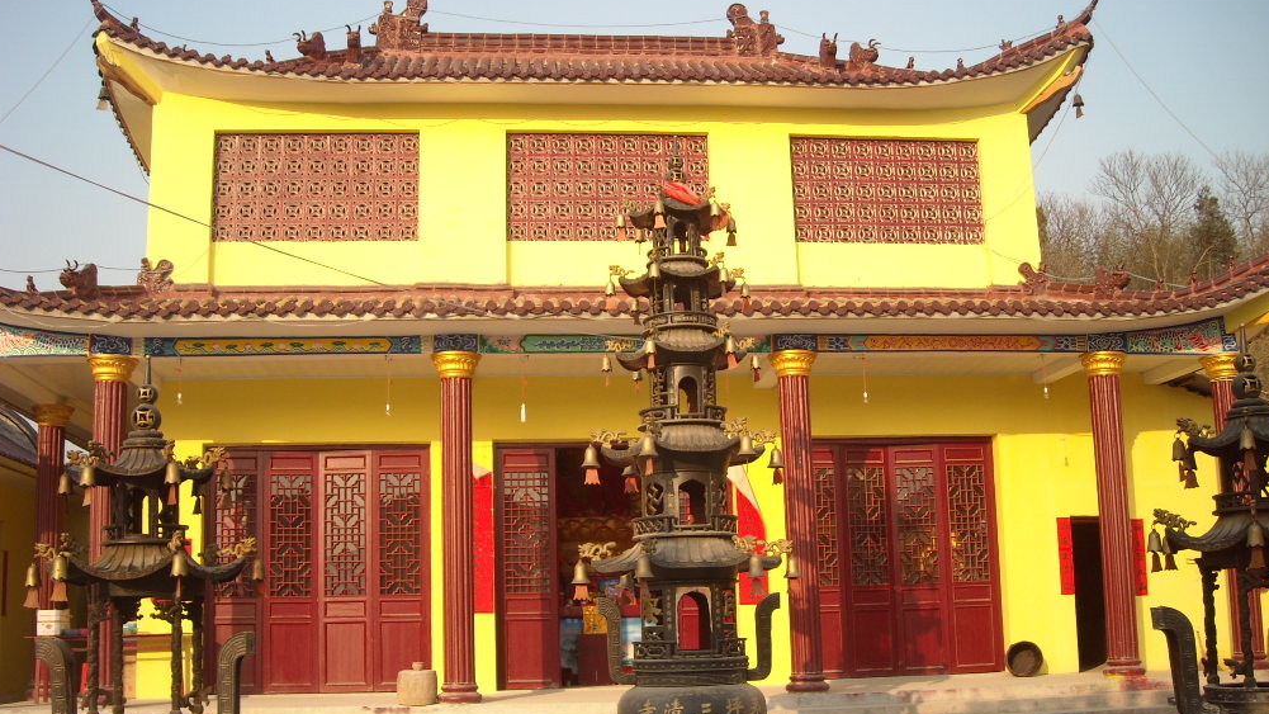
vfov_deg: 30.3
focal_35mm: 39
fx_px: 1312
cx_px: 629
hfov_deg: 51.6
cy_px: 427
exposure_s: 1/438
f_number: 2.8
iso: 64
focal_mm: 5.7
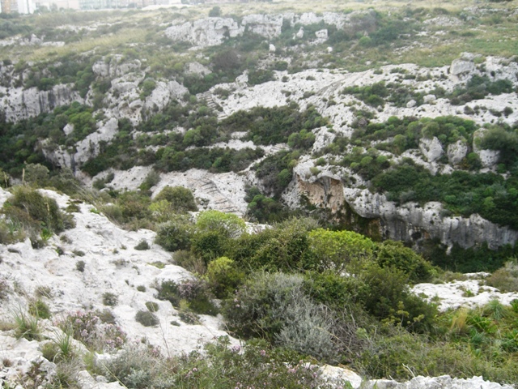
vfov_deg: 37.7
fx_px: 569
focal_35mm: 38
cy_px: 194
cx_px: 259
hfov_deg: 49.0
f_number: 2.8
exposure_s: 1/250
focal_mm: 7.9
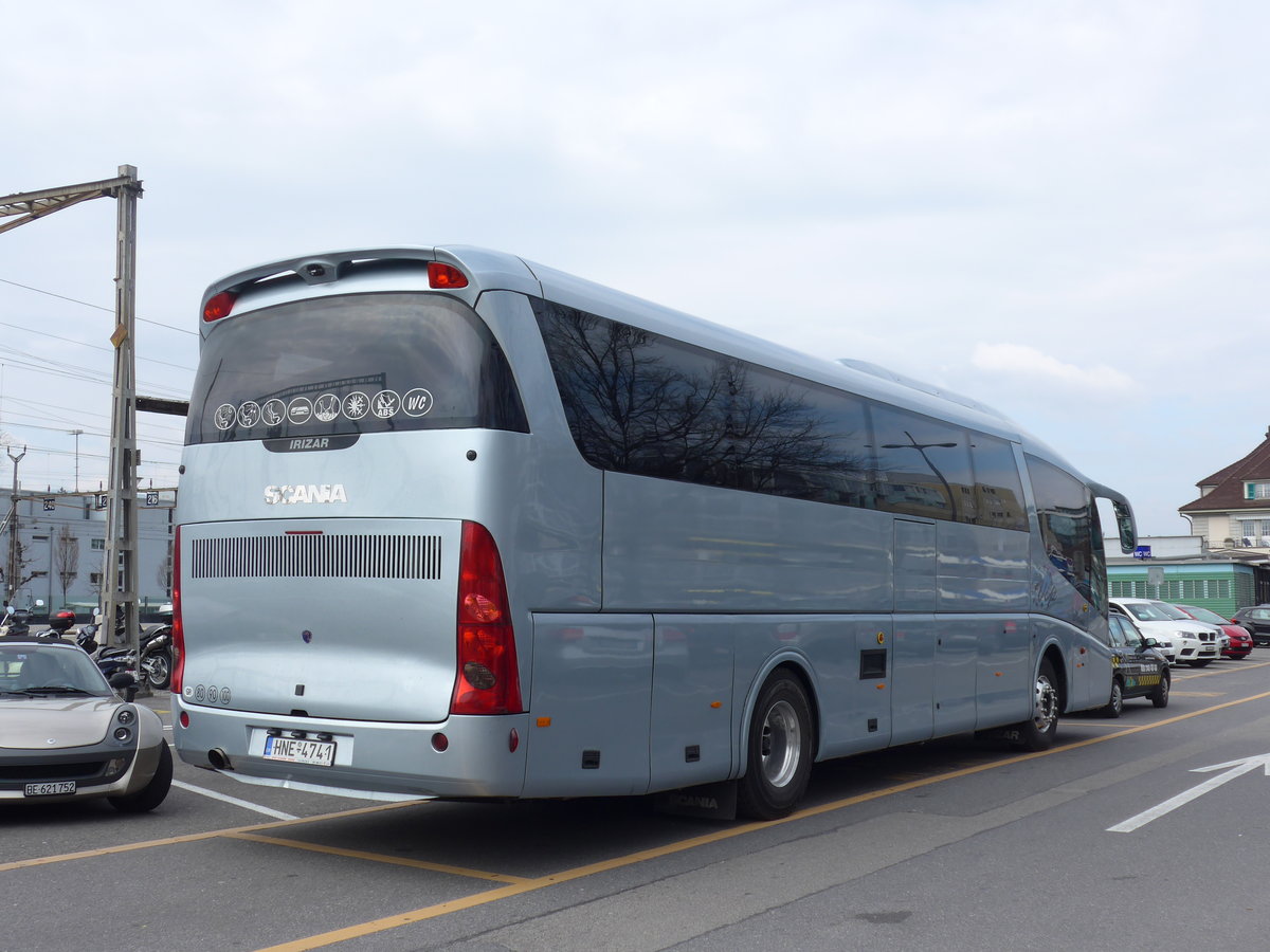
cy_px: 476
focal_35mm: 41
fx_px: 1504
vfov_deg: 35.1
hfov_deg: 45.8
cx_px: 635
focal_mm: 8.4
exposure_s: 1/1300
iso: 80
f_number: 2.8
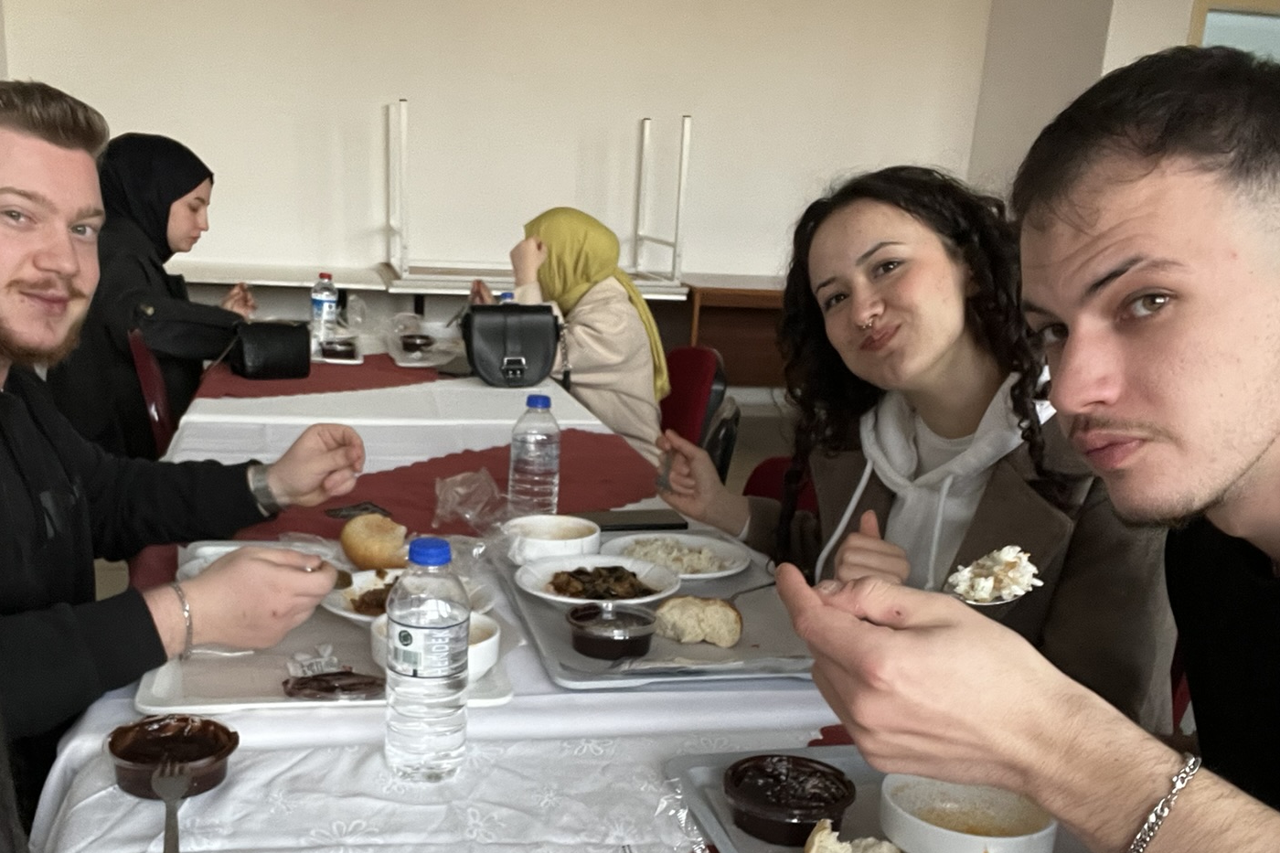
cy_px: 585
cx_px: 584
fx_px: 1244
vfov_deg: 37.3
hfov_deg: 54.4
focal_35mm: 35
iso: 400
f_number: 2.2
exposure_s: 1/41
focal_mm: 2.71
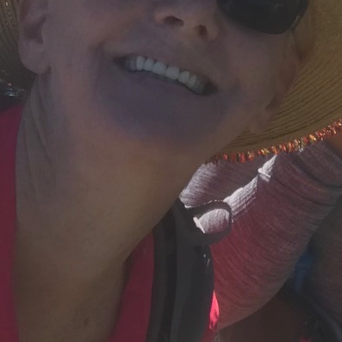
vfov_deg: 15.1
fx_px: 1230
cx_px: 528
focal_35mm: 110
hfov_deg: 14.6
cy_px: -109
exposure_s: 1/419
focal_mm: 2.87
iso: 25
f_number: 2.2
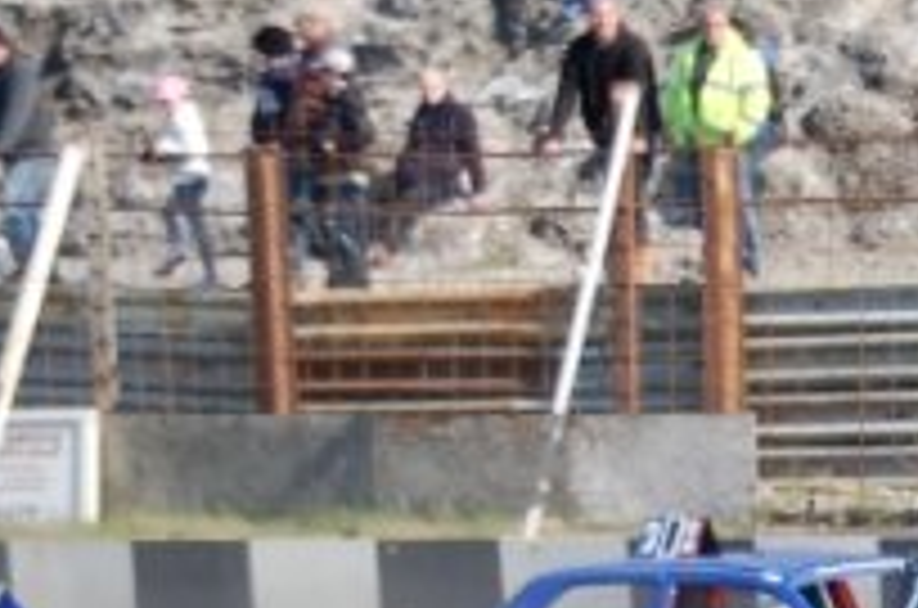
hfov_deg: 9.2
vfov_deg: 6.3
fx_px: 5521
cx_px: 1426
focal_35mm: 217
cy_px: 725
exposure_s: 1/1000
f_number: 5
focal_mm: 46
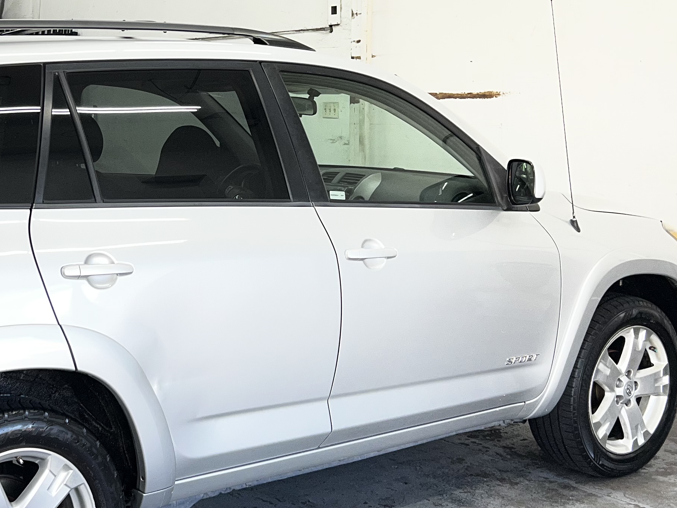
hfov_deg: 32.3
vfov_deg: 25.2
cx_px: 130
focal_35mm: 58
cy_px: 194
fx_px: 1135
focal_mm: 5.7
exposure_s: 1/120
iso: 32
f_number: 1.5
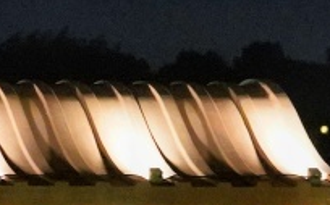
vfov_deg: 3.1
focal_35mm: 420
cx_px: -100
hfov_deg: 5.0
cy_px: 255
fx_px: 3773
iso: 12800
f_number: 4
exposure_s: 1/80
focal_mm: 70
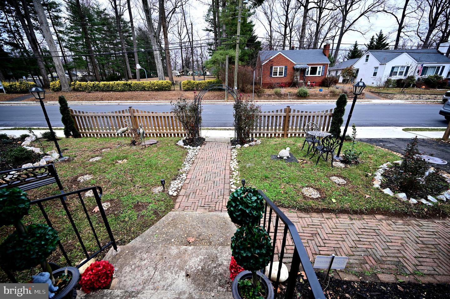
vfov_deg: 81.1
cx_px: 225
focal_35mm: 14
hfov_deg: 104.3
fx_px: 175
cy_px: 150
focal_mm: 14
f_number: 4
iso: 100
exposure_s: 1/80
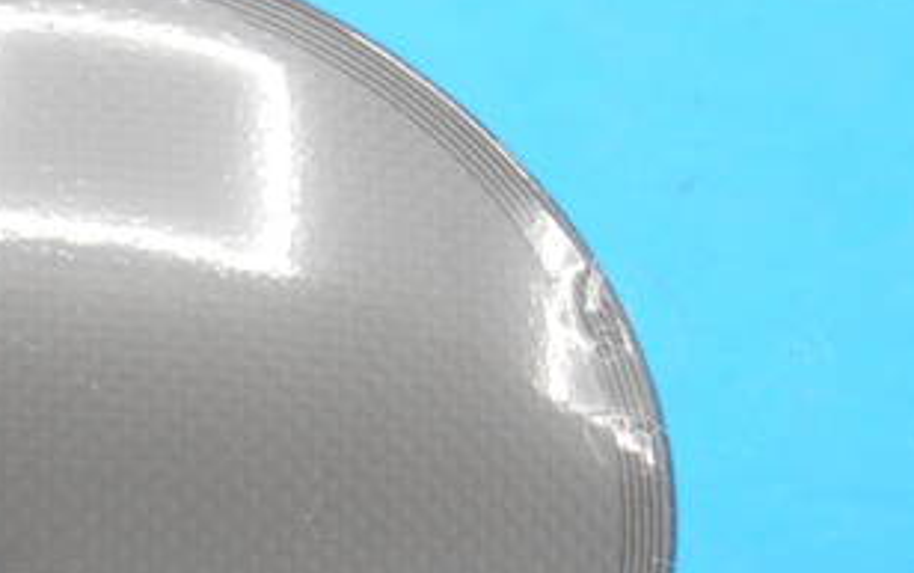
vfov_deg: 7.1
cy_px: 579
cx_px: 53
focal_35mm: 185
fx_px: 4612
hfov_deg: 11.2
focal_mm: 42
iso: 800
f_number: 5.6
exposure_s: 1/80
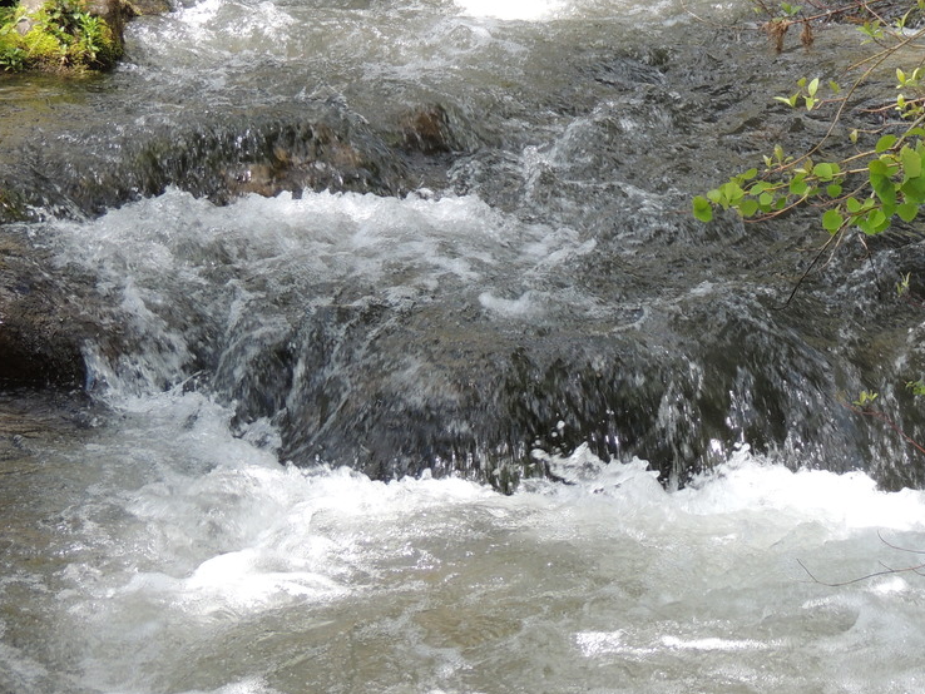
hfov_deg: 15.1
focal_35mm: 130
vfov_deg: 11.4
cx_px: 687
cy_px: 106
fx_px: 3475
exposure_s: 1/125
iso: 100
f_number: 3.9
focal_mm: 13.3
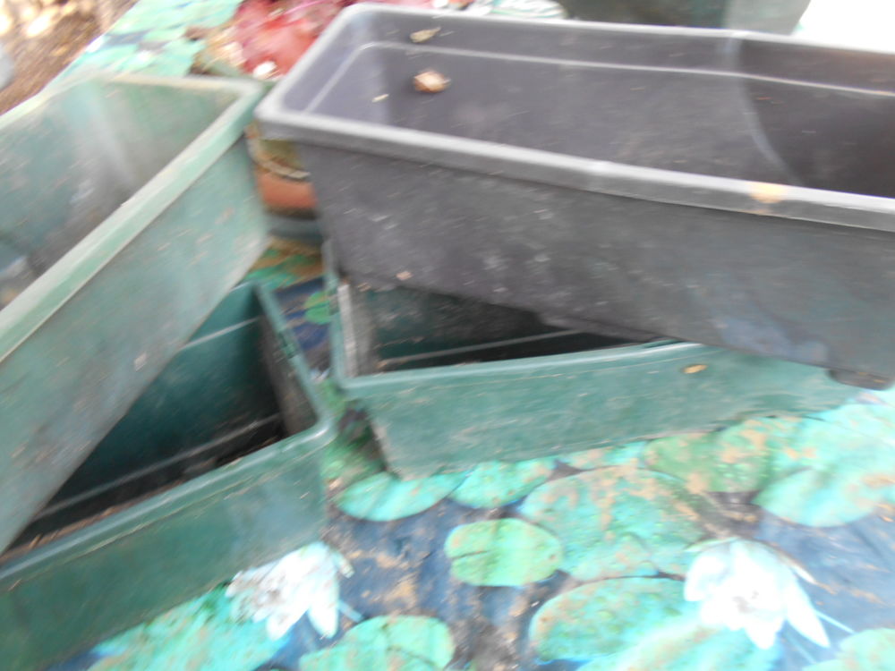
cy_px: 336
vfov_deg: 53.1
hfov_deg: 67.3
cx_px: 448
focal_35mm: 26
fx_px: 672
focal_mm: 4.6
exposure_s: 1/30
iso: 180
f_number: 3.2
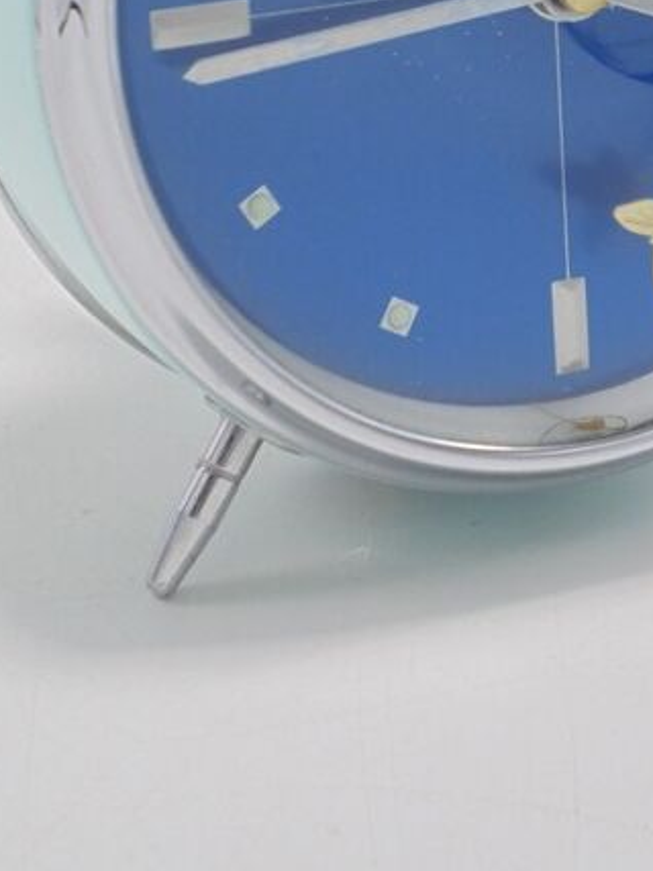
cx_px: 479
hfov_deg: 12.5
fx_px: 2969
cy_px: 10
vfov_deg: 16.4
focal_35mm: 118
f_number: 5.2
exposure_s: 1/30
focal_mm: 10.1
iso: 100
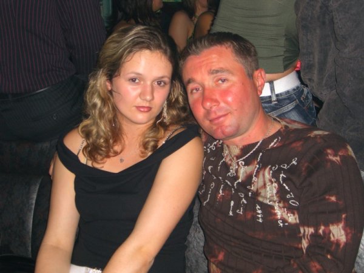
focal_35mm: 57
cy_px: 136
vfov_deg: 25.7
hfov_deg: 33.8
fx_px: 599
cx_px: 182
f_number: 3.6
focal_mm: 11.8
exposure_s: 1/60
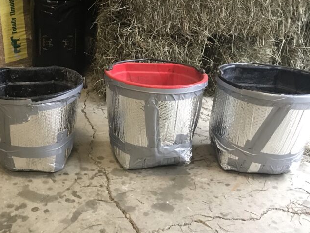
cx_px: 93
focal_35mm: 44
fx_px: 394
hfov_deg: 42.1
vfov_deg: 32.9
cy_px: 107
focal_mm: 3.99
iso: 80
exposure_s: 1/15
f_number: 1.8
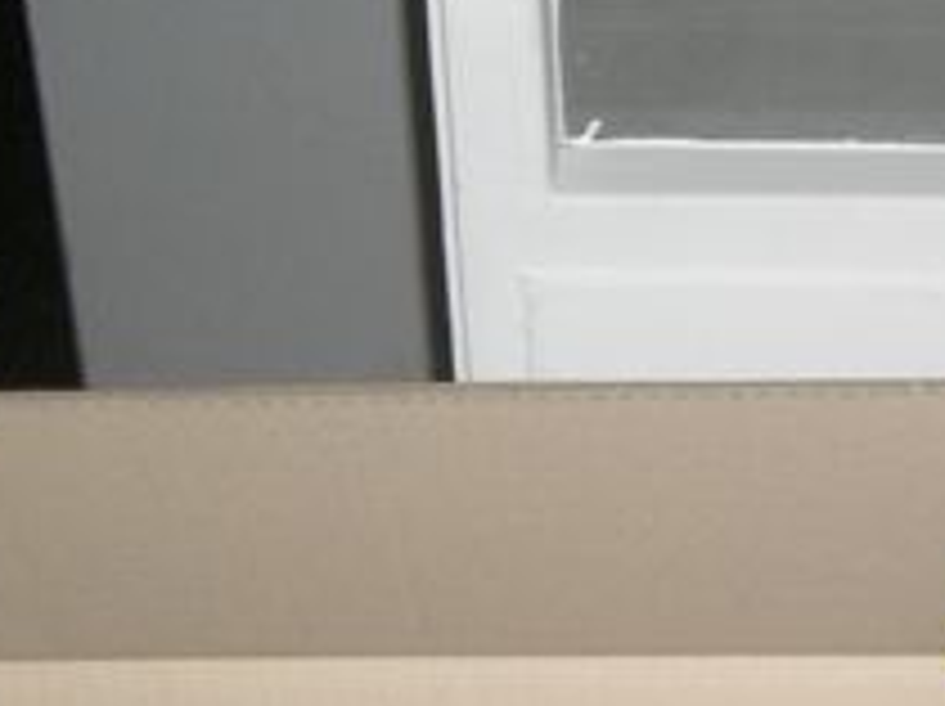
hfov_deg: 16.5
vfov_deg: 12.3
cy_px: 976
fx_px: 3163
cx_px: 1012
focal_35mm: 116
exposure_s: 1/60
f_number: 2.7
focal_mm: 6.2
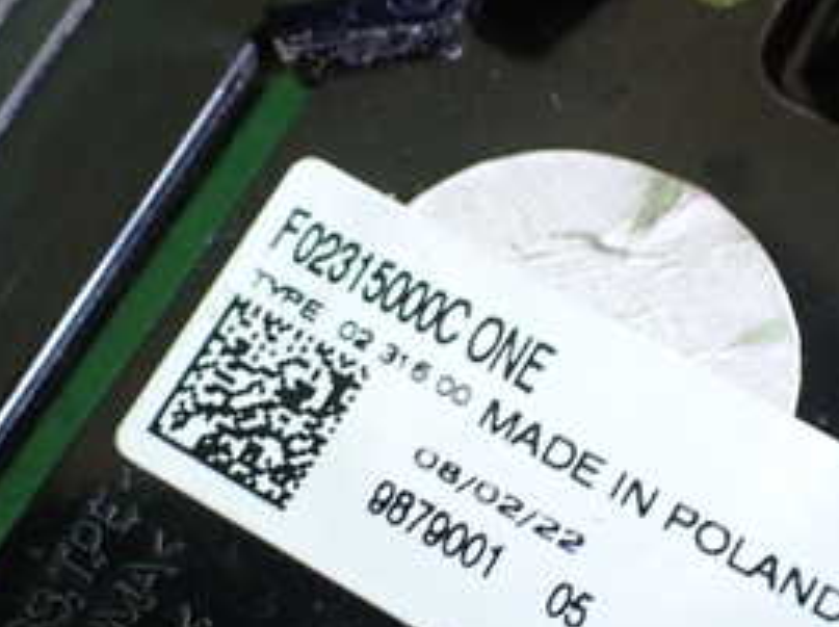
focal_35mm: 67
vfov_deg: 21.7
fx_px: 1622
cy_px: 446
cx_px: 449
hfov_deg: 29.0
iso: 800
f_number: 2.3
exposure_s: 1/30
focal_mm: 5.4
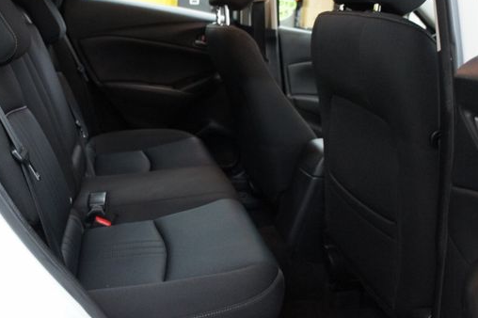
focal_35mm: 34
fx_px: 451
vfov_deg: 38.8
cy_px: 157
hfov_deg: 55.3
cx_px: 186
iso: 1600
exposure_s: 1/30
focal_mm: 18
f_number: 3.5
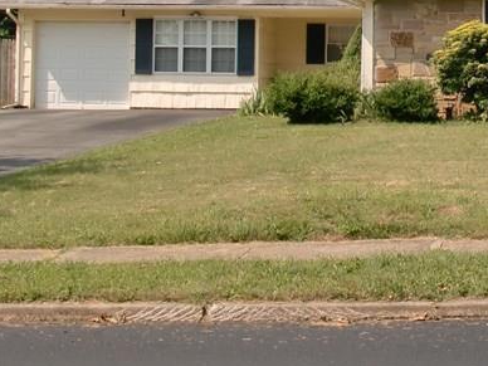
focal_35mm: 95
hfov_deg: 20.1
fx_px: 1339
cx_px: 478
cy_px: -42
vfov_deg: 15.1
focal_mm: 6.3
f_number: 7.9
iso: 64
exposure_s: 1/200
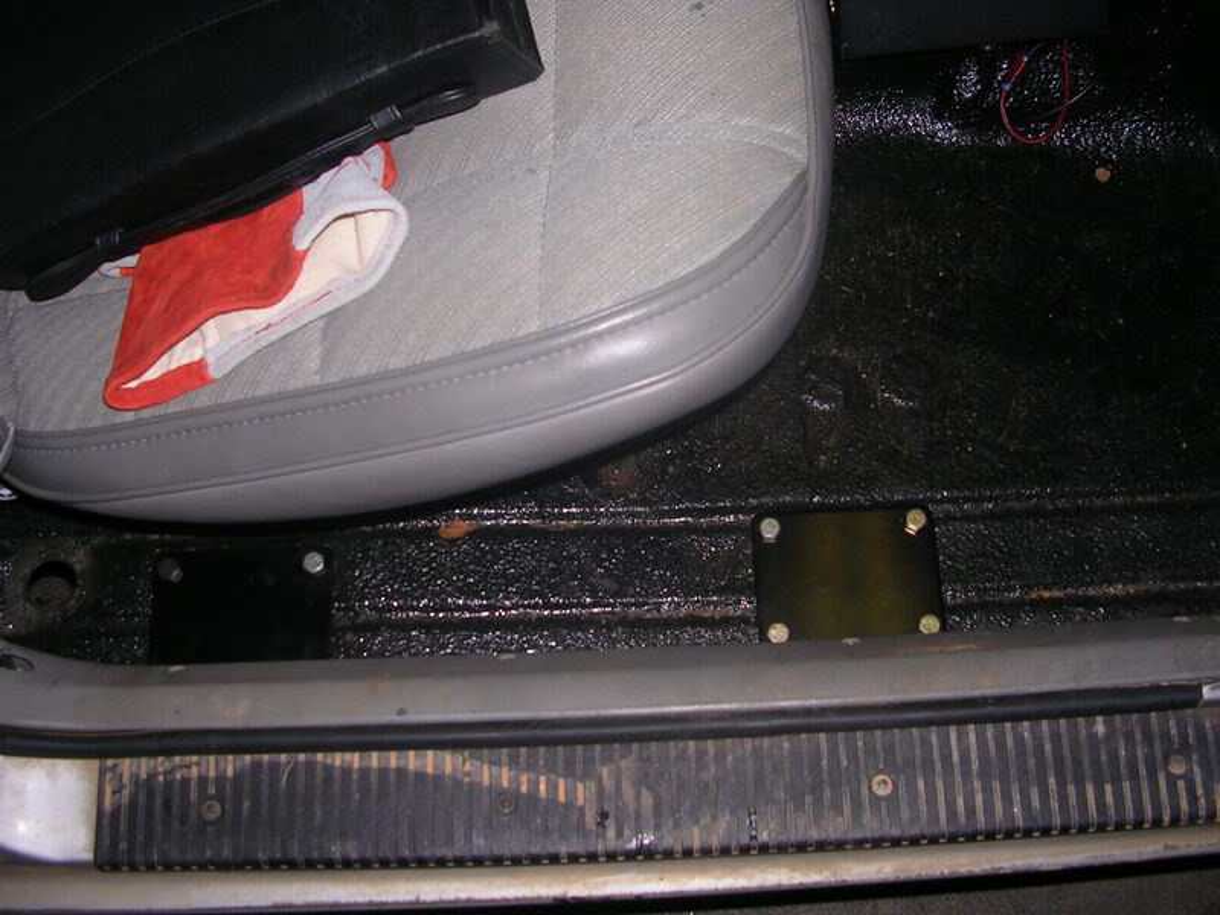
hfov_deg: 49.0
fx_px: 1339
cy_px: 458
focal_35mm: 38
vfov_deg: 37.7
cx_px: 610
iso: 50
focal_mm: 5.8
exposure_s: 1/60.1
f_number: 2.8
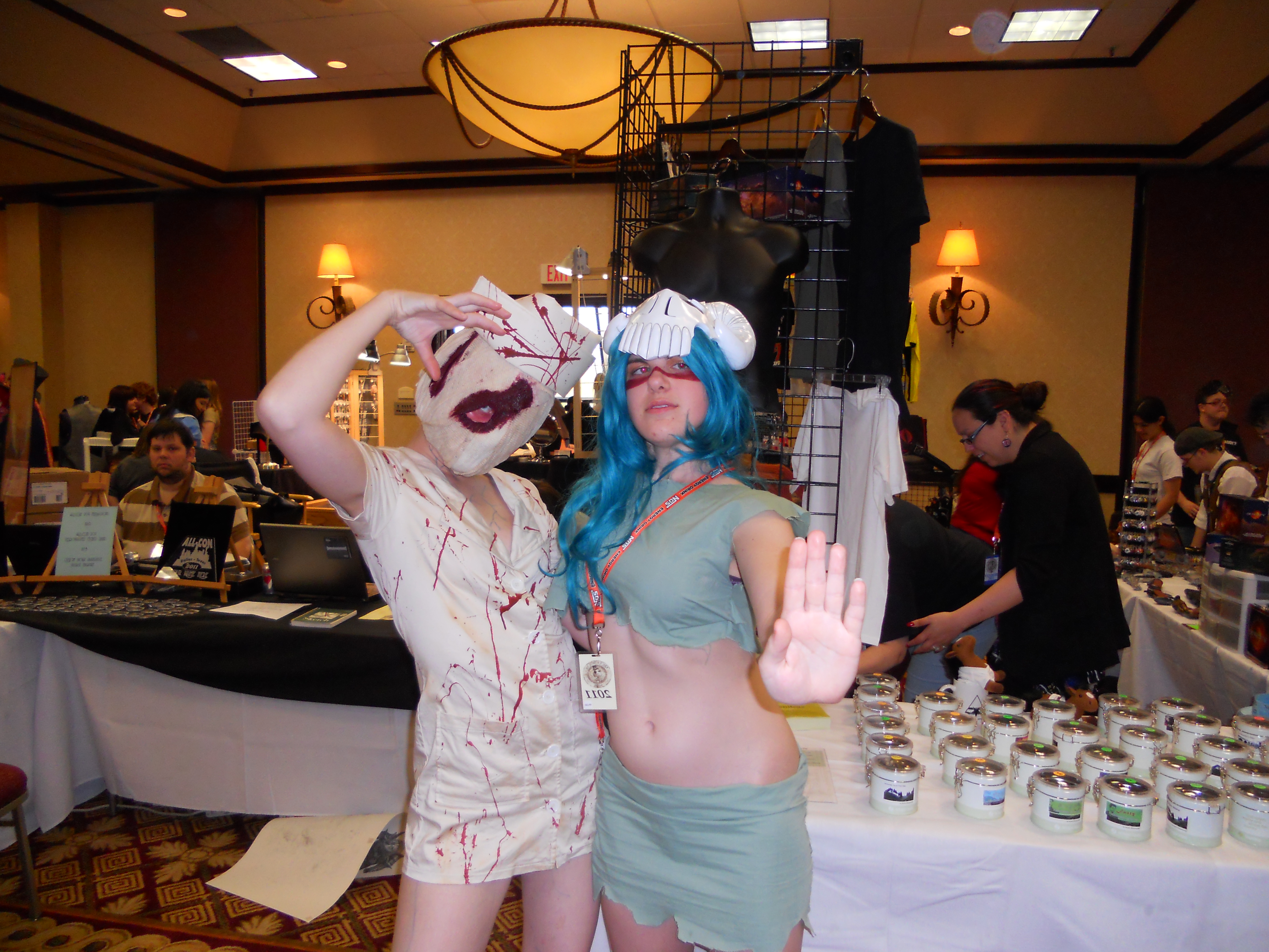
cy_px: 476
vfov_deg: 51.4
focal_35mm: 27
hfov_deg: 65.3
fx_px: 990
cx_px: 634
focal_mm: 4.9
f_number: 3.2
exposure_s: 1/25
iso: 200
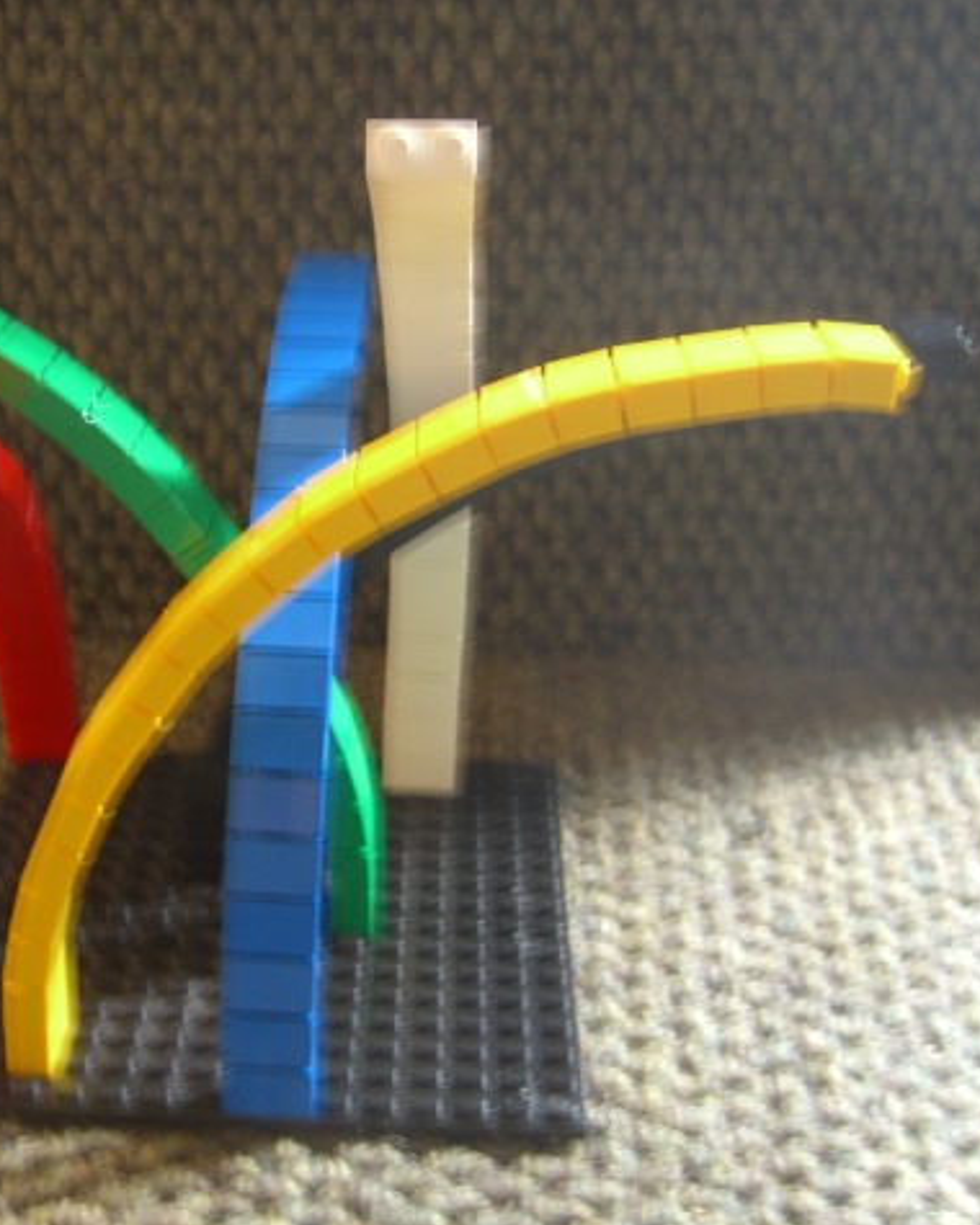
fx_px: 1813
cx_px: 312
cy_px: 614
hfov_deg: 30.0
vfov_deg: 37.3
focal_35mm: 50
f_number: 2.8
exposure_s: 1/8
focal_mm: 7.9
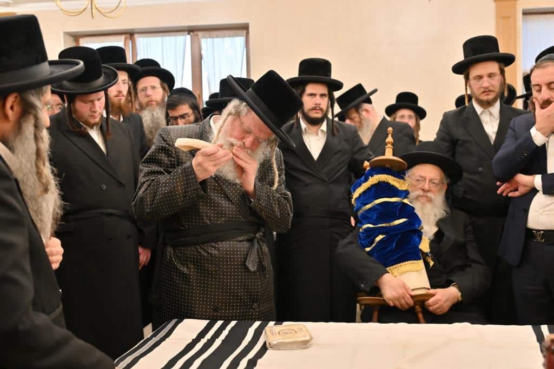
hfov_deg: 44.5
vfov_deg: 30.5
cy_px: 184
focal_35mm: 44
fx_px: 677
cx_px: 277
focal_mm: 44
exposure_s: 1/160
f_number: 4
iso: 1000
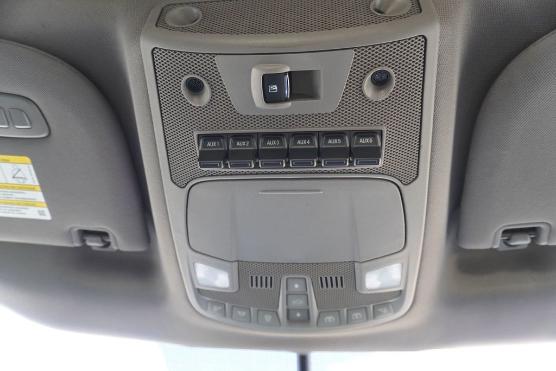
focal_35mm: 24
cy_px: 186
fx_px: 371
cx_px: 278
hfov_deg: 73.7
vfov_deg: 53.2
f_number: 4
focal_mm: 16
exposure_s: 1/60
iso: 800
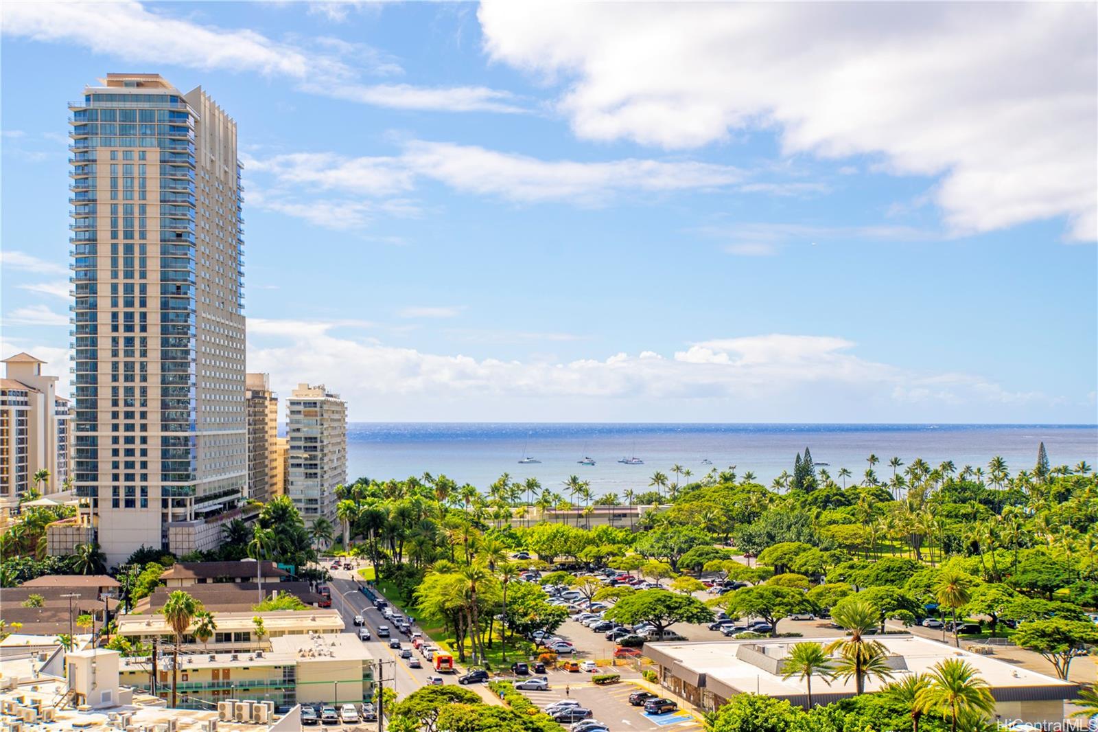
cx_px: 549
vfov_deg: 26.5
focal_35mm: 51
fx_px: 1555
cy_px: 366
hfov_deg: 38.9
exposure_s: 1/400
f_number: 9
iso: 200
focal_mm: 34
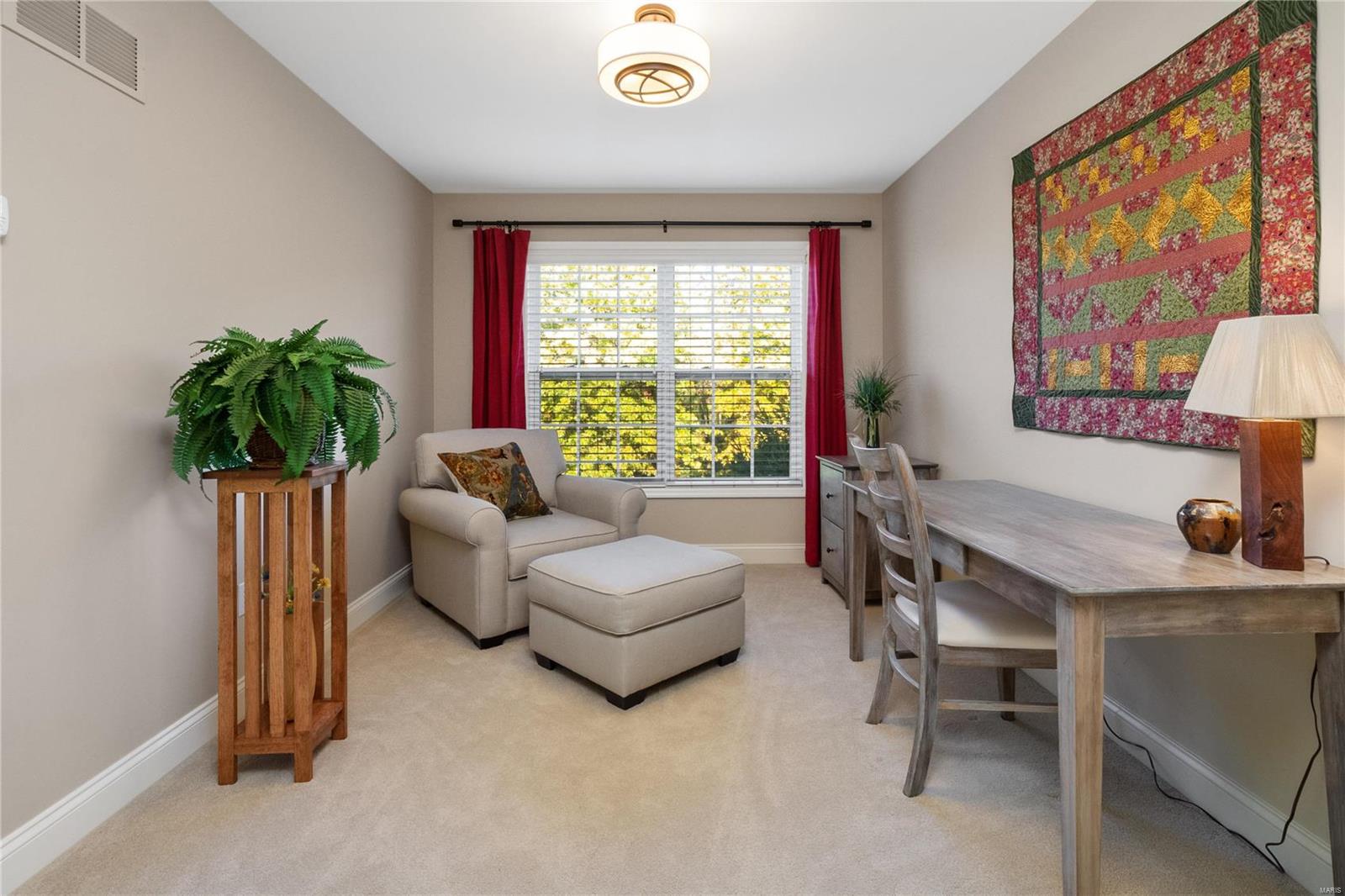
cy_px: 448
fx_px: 598
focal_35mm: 16
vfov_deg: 73.7
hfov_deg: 96.7
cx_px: 672
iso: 400
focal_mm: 8
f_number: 10
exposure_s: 1/2
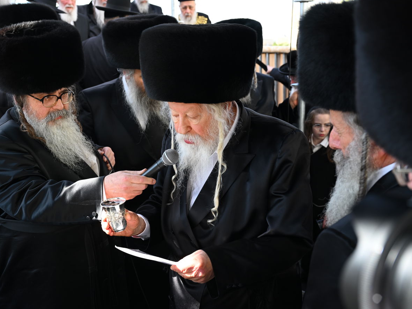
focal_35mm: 41
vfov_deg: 35.1
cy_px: 158
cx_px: 177
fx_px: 488
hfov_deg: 45.7
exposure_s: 1/250
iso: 250
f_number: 5
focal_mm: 36
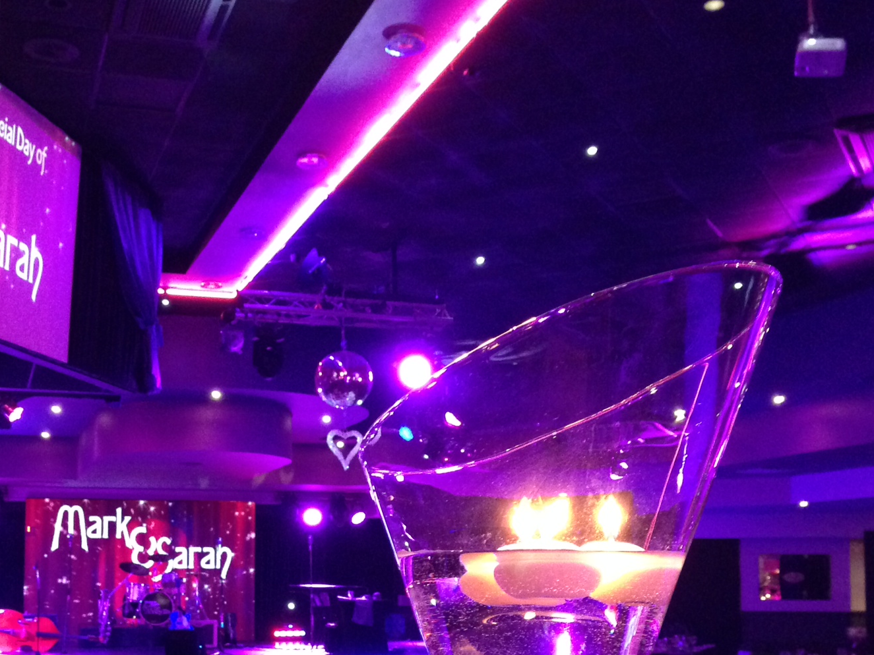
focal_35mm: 51
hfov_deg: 37.3
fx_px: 1288
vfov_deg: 28.1
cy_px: 502
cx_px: 334
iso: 500
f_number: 2.4
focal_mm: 4.12
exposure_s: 1/15
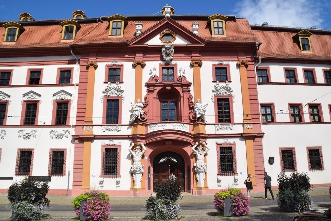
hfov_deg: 67.4
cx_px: 166
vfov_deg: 47.9
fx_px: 248
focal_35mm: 27
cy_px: 110
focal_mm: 18
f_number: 10
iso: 200
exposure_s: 1/400
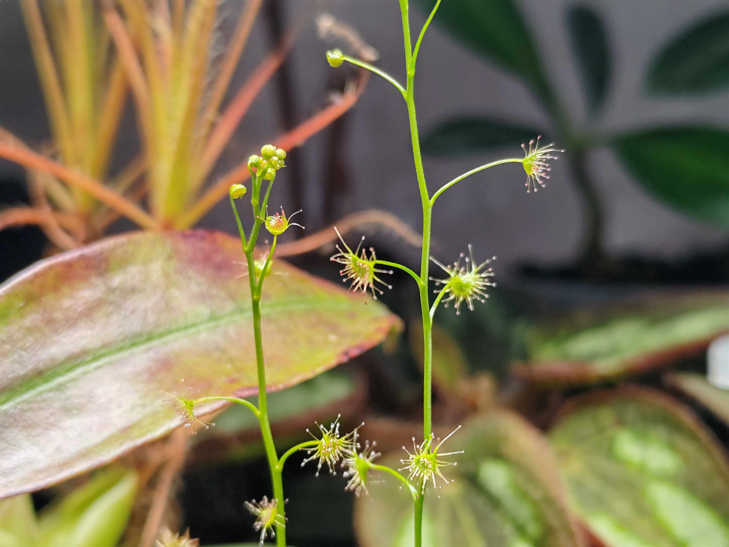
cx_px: 364
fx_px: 1137
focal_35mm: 54
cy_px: 274
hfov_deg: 35.5
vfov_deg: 27.0
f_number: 1.9
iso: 64
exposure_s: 1/100
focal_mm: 6.12
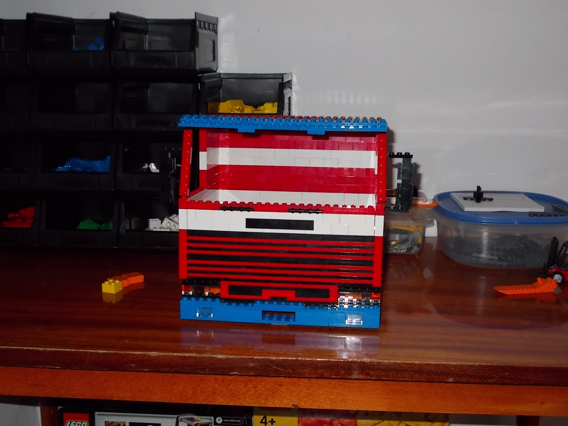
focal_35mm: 44
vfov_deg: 32.9
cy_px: 216
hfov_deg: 42.9
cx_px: 285
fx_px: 722
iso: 200
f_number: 3.3
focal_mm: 6.1
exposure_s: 1/30
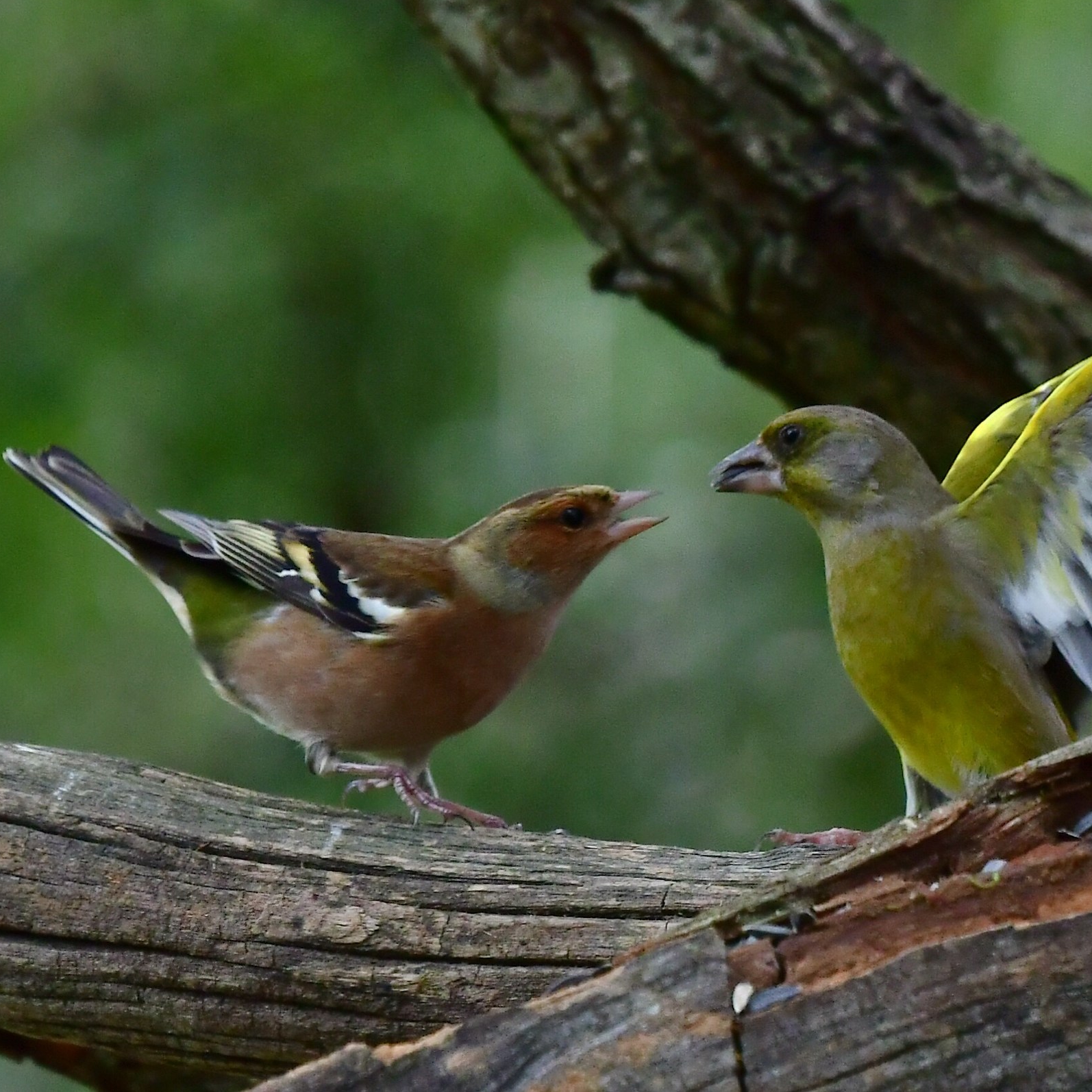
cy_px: 546
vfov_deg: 4.2
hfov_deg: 4.2
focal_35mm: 422
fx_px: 15061
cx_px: 720
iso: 800
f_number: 6.3
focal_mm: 220
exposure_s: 1/1000
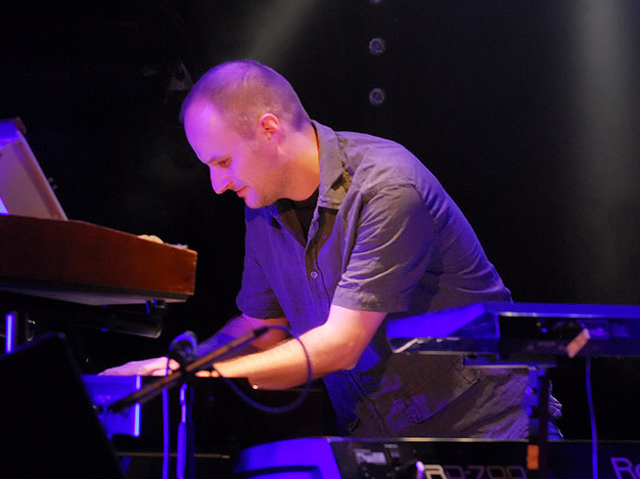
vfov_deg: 7.7
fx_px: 3549
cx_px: 321
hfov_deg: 10.3
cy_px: 237
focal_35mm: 192
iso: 800
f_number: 3.2
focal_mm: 116
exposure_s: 1/50
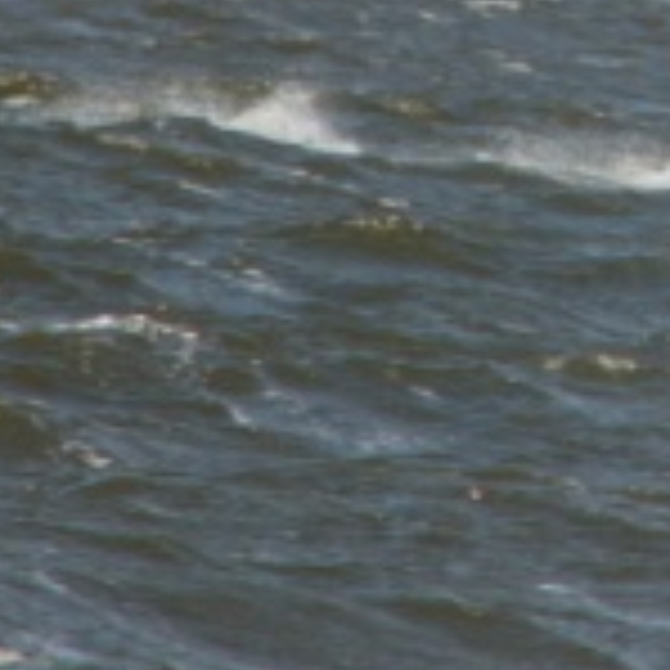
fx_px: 25139
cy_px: 18
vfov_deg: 1.5
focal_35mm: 1148
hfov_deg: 1.5
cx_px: 850
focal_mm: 72
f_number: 4
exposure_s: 1/640
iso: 50
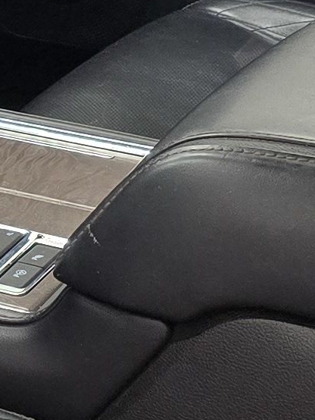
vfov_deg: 11.8
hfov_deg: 8.4
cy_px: 74
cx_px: -359
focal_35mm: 166
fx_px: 2013
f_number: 1.7
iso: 640
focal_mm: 6.3
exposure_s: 1/100
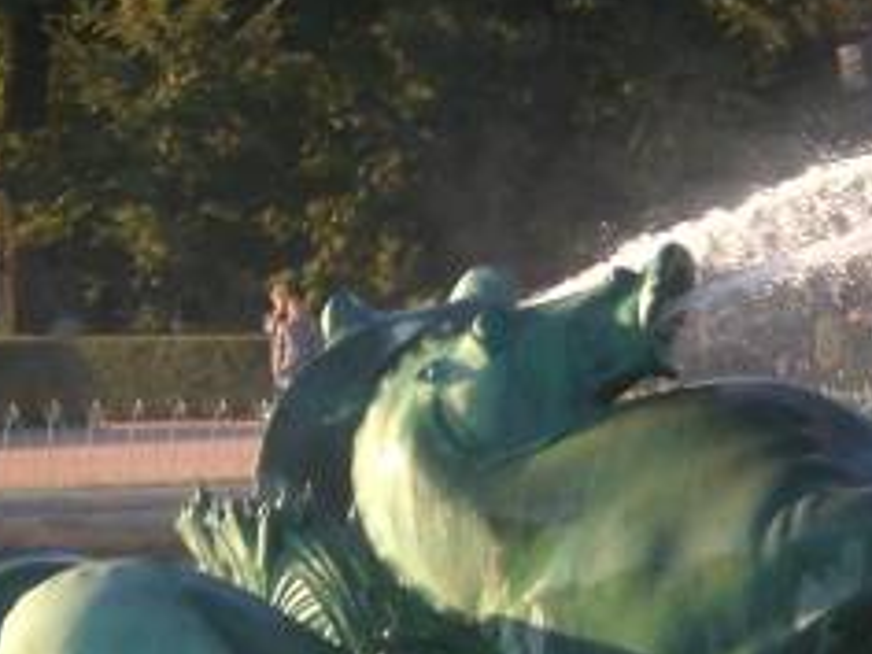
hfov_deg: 5.1
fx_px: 9749
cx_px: 713
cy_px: 591
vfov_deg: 3.8
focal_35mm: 387
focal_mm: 18.9
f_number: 5.9
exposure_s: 1/160
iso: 100
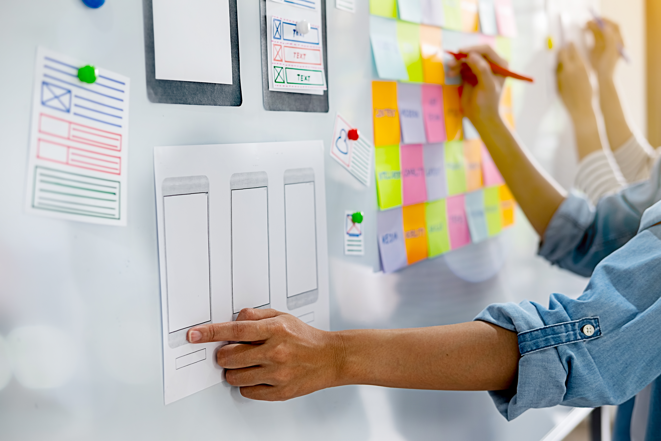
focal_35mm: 53
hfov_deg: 37.5
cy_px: 220
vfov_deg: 25.5
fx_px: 973
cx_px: 330
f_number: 2.8
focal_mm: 35
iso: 400
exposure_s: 1/100
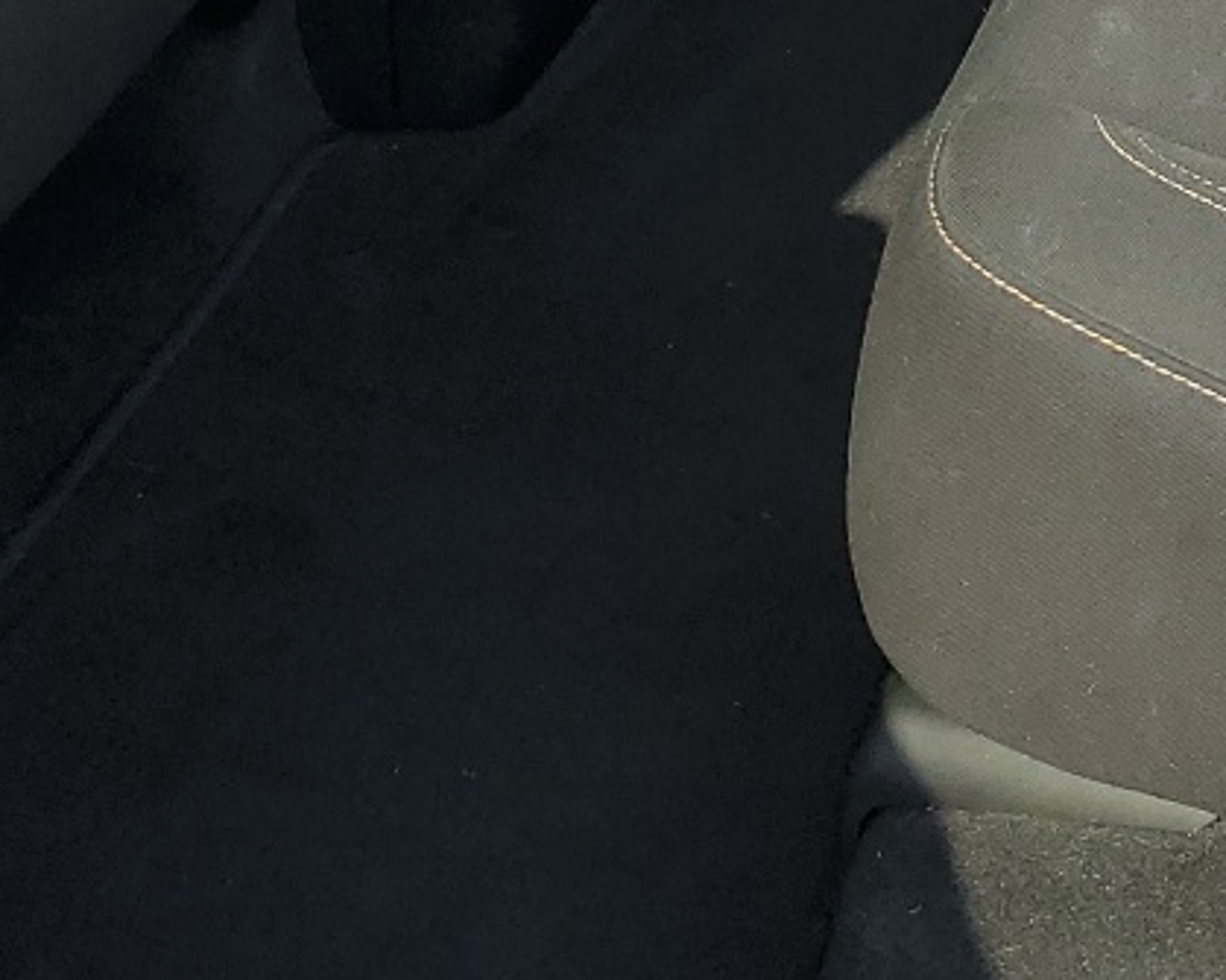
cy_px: -725
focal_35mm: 97
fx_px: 3519
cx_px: 1644
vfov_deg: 14.2
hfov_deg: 18.3
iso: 50
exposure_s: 1/500
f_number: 1.5
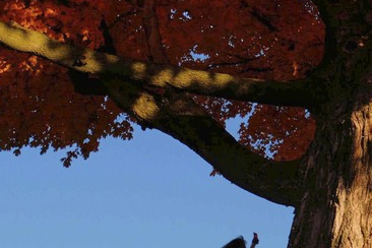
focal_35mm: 105
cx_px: 562
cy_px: -117
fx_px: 1085
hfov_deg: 17.5
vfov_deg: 12.4
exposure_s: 1/400
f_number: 8
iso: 200
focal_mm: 24
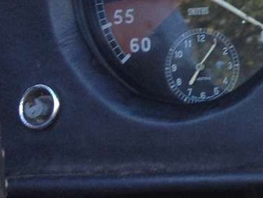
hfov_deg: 9.5
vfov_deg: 7.7
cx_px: 563
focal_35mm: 191
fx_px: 1452
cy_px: -63
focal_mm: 4.28
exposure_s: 1/24
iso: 50
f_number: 2.4
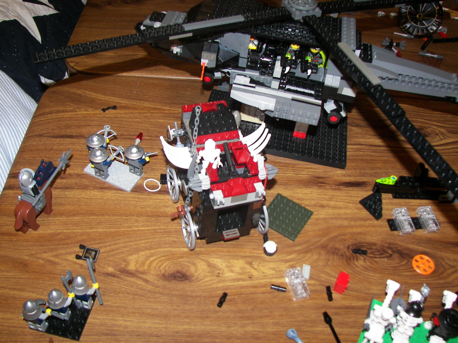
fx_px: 476
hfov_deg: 51.4
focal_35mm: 36
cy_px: 172
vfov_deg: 39.7
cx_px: 229
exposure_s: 1/30
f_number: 2.8
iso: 100
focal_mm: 6
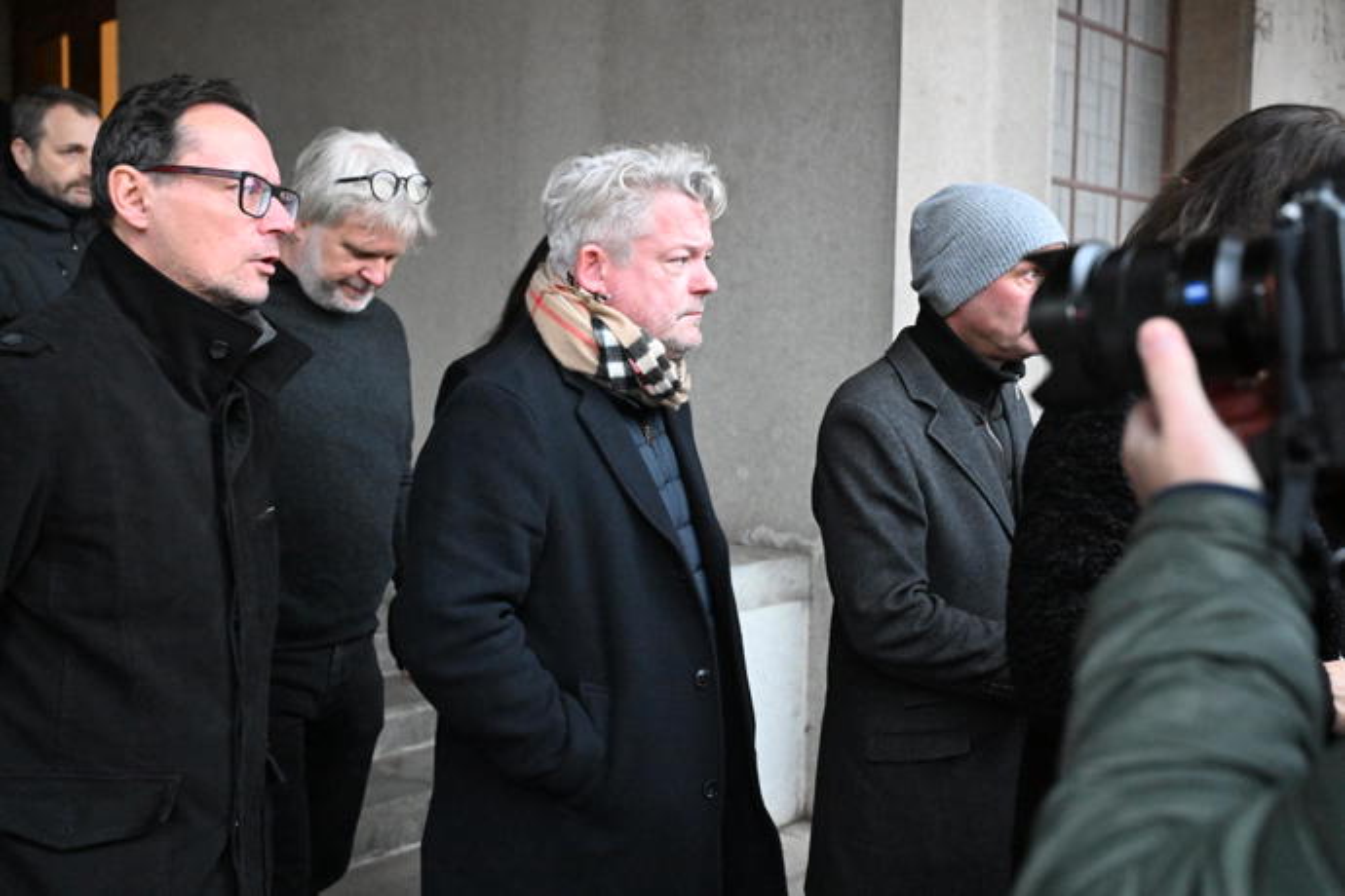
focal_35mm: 37
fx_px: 1382
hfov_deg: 51.9
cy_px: 448
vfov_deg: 35.9
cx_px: 672
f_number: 4.5
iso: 16000
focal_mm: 37
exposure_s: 1/320
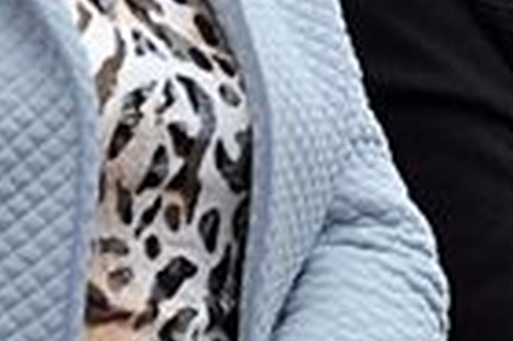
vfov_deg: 1.6
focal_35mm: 838
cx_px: 513
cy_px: -270
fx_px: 11927
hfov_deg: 2.5
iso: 500
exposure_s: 1/500
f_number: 5.6
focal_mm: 92
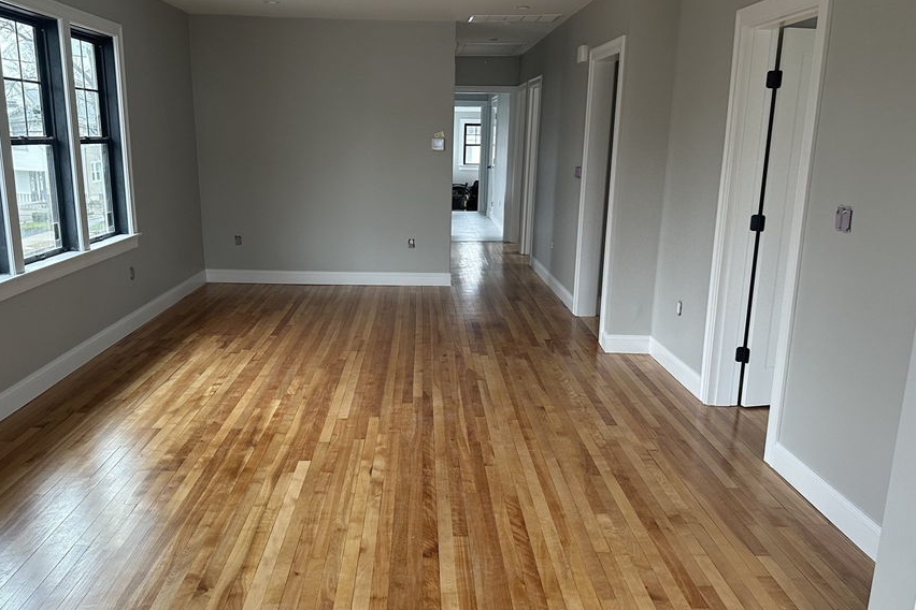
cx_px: 433
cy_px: 321
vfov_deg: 43.6
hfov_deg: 61.9
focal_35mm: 30
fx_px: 763
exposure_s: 1/121
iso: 200
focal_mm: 6.86
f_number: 1.78
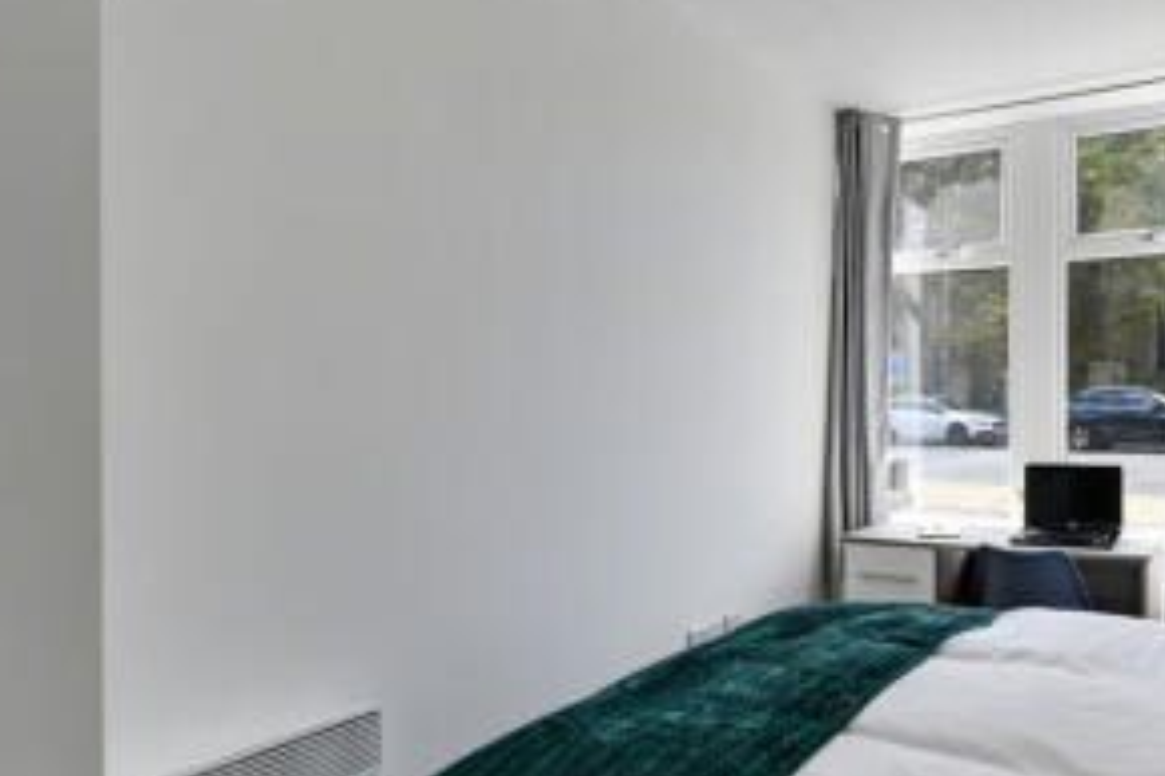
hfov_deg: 69.3
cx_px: 920
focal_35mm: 23
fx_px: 744
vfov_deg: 55.0
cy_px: 416
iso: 200
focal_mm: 14
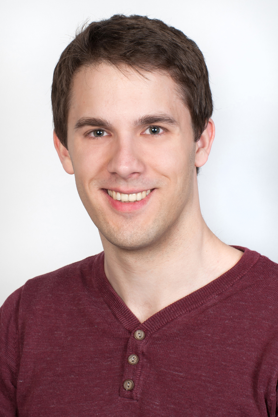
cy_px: 208
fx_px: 1102
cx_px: 139
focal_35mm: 95
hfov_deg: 14.4
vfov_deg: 21.5
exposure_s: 1/125
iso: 200
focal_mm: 95
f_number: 16
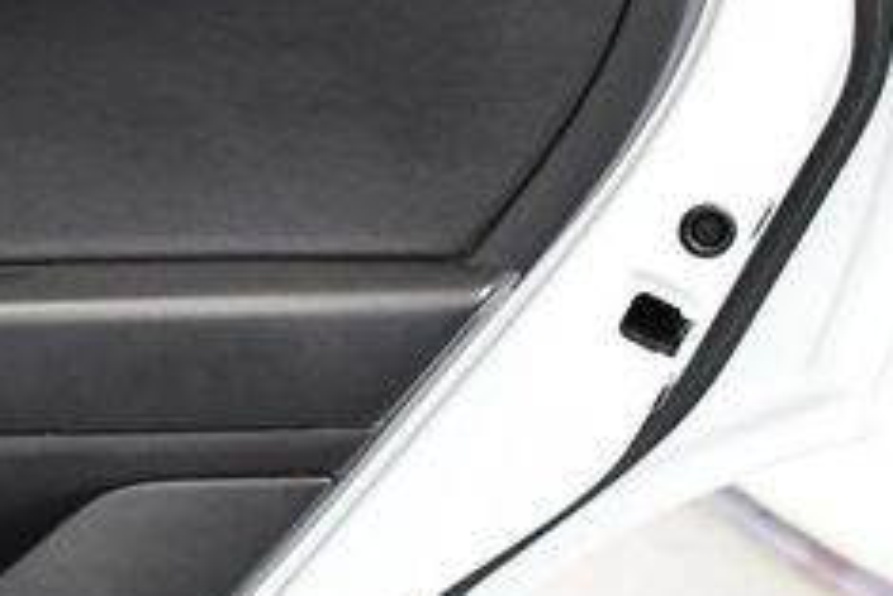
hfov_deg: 19.9
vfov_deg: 13.9
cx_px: -76
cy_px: 490
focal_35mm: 98
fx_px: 2432
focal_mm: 18
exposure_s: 1/60
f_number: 3.5
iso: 3200
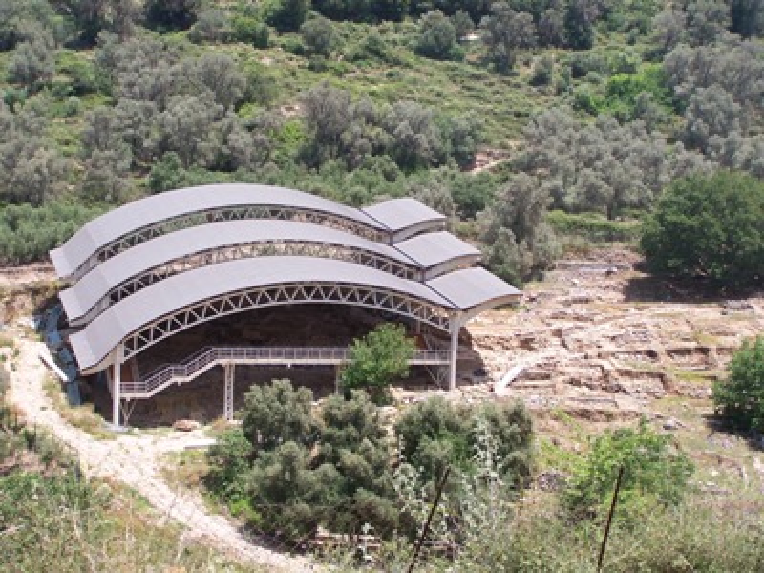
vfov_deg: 21.9
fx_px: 1479
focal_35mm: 67
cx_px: 382
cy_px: 286
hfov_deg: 29.0
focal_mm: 11.1
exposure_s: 1/500
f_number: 3.2
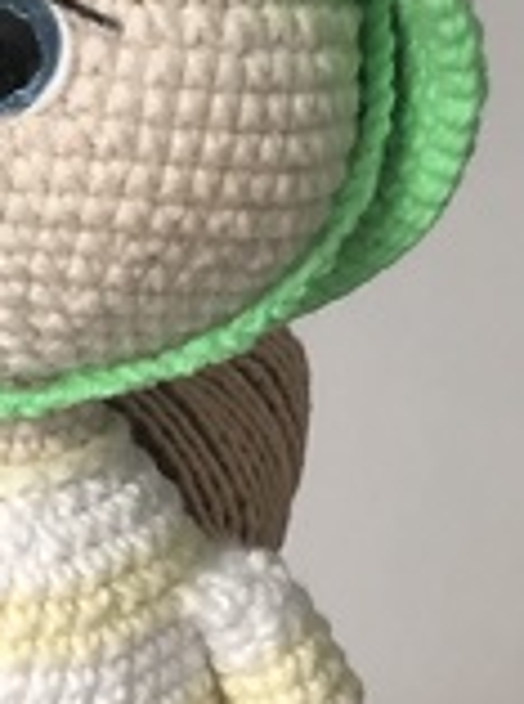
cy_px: 861
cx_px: 81
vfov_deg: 13.4
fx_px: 2898
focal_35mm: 143
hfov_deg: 10.3
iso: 64
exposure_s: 1/15
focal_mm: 3.99
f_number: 1.8
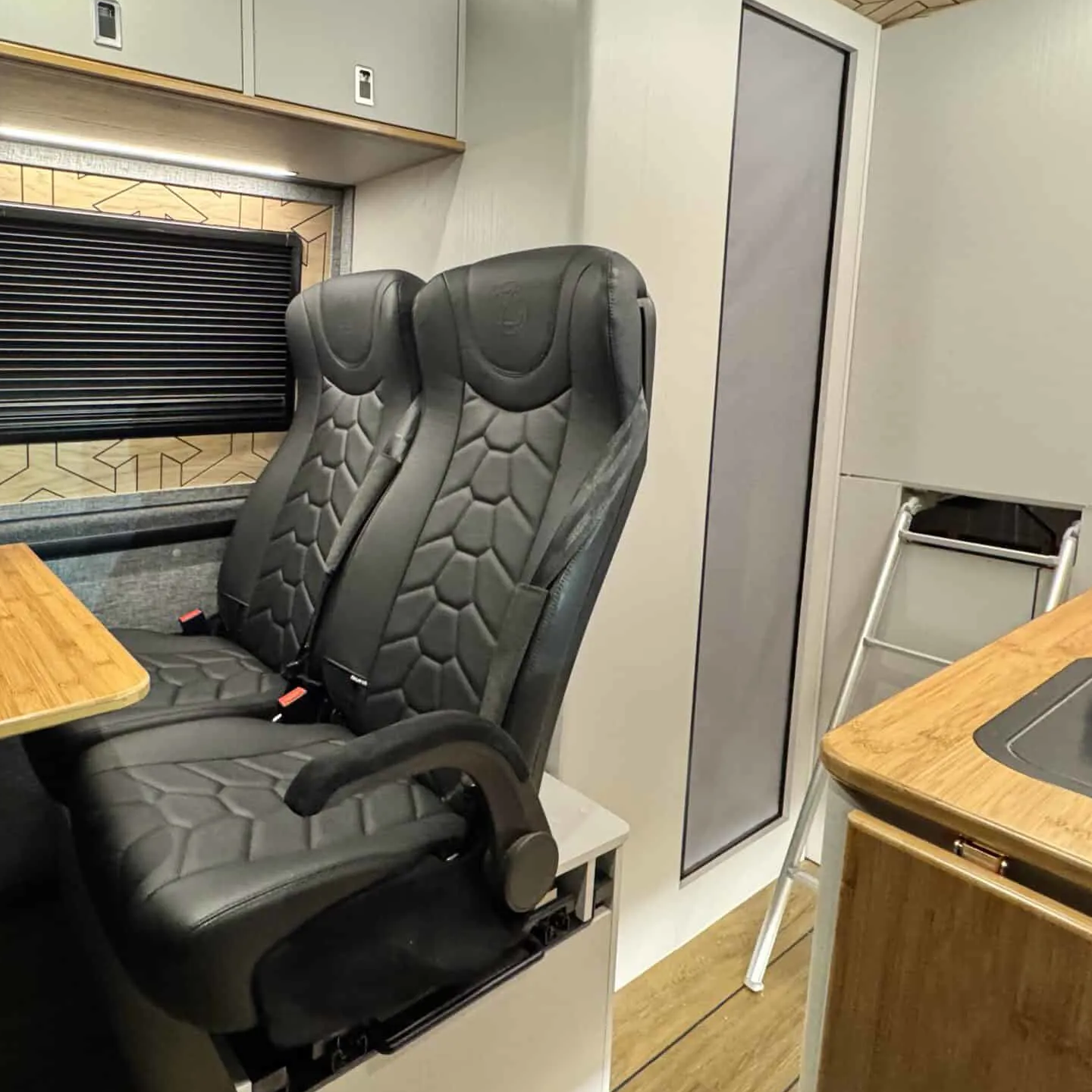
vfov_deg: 69.1
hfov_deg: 68.0
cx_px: 376
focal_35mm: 22
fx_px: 785
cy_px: 453
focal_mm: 2.22
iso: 640
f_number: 2.2
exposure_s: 1/50
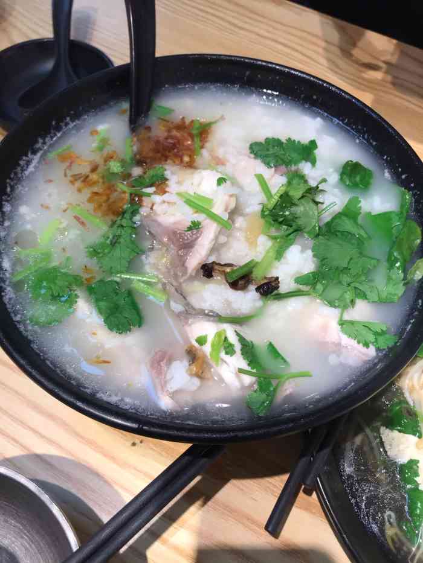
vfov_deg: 63.4
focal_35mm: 28
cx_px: 212
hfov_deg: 49.8
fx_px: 456
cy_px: 282
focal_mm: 3.99
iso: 40
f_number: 1.8
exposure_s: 1/100
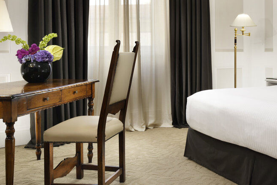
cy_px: 56
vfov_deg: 29.0
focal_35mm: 46
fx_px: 354
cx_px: 213
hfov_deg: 41.3
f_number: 11
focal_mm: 25
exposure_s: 1/200
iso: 200
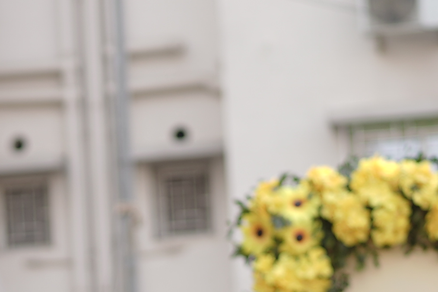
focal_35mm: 207
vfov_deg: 6.5
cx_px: 118
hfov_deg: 9.9
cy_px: 466
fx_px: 2518
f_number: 1.4
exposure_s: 1/1250
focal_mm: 35
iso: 80
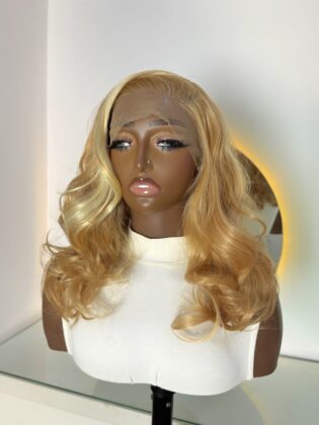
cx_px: 160
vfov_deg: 71.6
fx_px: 295
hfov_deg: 56.8
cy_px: 212
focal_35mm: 24
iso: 80
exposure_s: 1/100
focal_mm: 6.76
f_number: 1.78
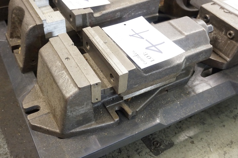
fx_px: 248
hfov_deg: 51.3
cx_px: 119
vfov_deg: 35.5
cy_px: 79
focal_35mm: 38
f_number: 4.5
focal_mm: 25
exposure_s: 1/40
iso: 3200
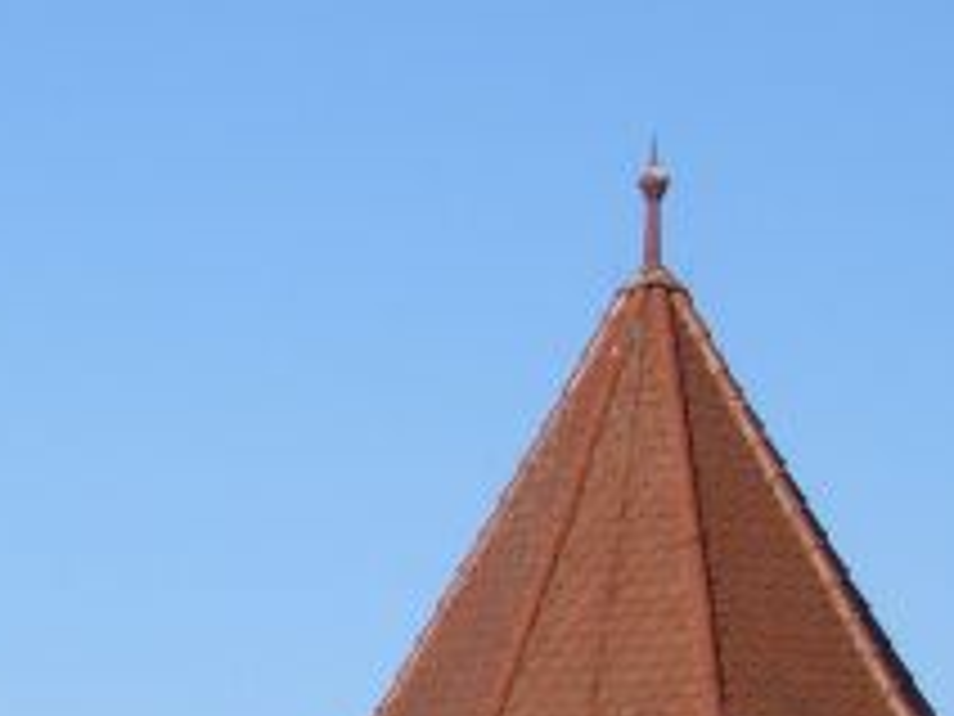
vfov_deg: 6.3
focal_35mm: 234
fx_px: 6449
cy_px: 1112
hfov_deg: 8.2
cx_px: -639
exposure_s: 1/250
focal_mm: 10.2
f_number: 5.6
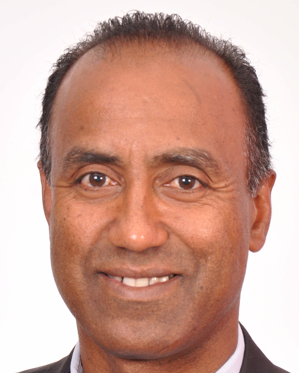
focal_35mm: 220
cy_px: 300
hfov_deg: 7.0
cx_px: 149
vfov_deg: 8.8
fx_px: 2432
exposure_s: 1/60
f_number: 7.1
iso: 400
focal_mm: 85
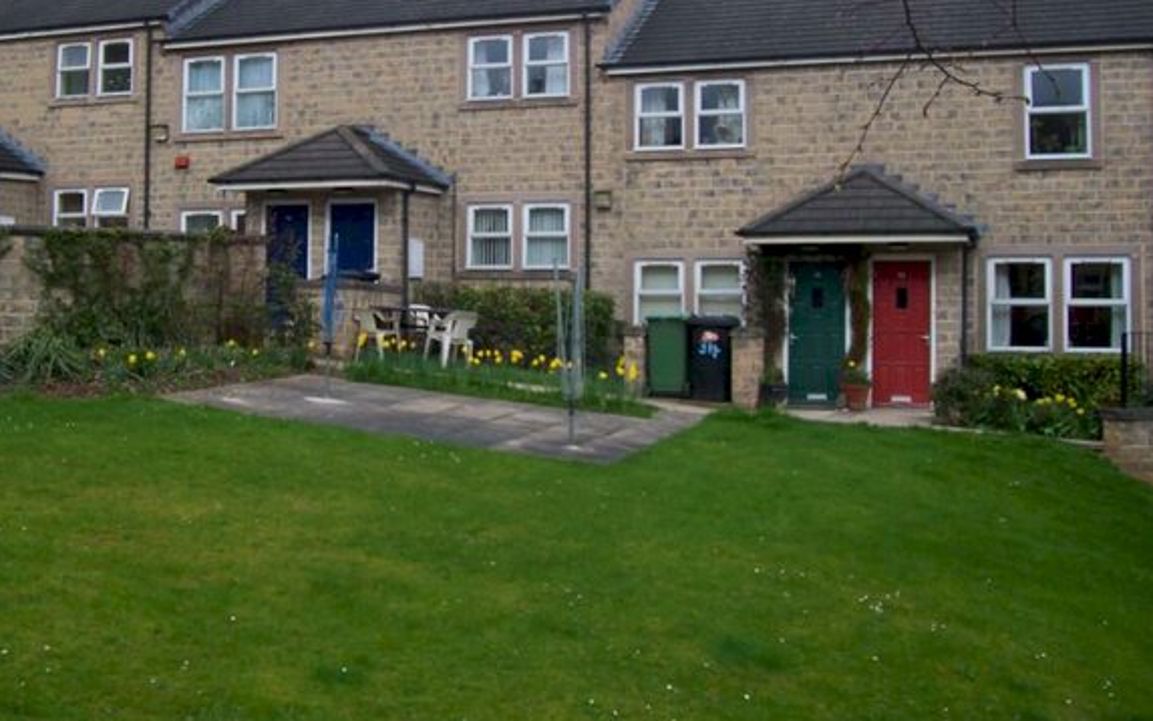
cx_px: 461
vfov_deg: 29.0
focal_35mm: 44
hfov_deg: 45.0
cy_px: 237
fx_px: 1382
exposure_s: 1/601
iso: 80
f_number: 2.7
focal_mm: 5.6
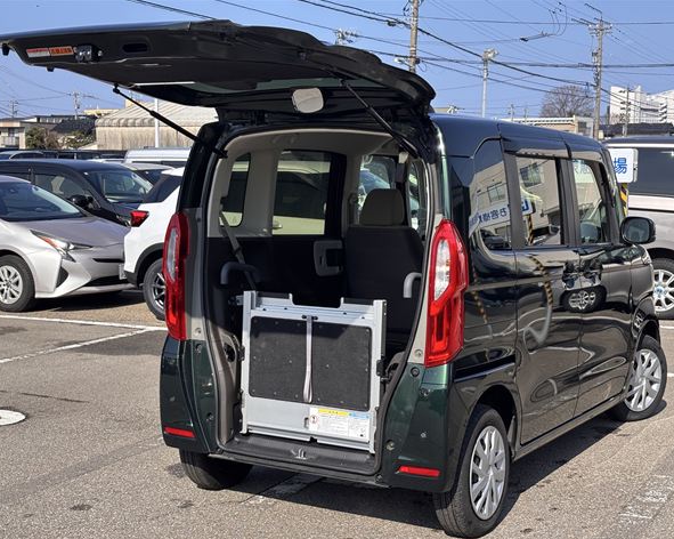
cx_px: 319
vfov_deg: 27.6
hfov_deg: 34.2
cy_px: 273
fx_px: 1096
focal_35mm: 55
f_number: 1.6
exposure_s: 1/1616
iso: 32
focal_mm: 5.96
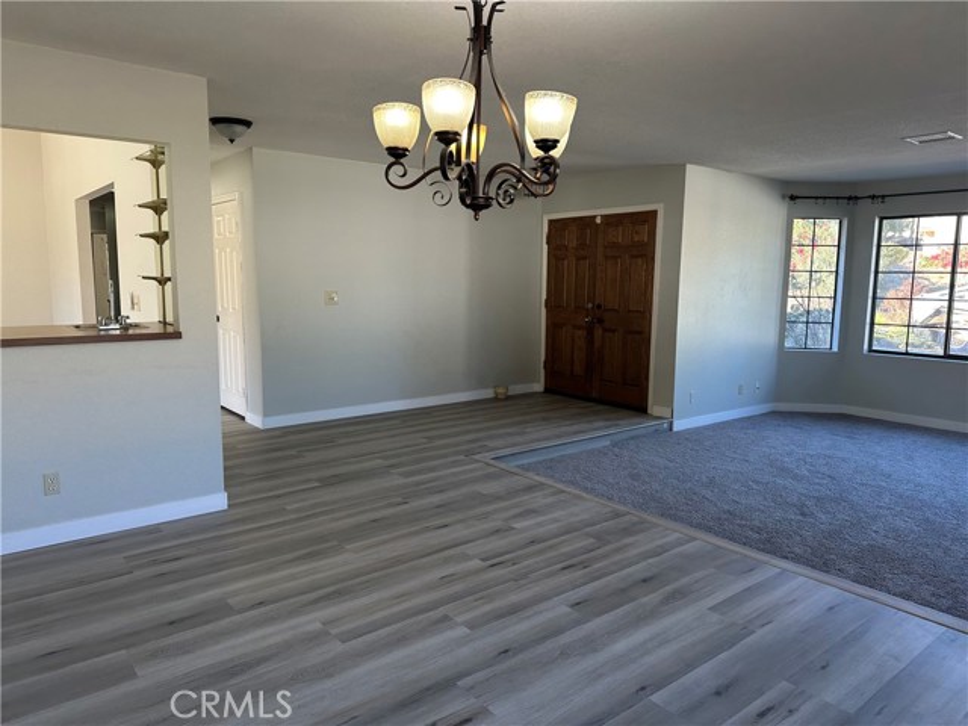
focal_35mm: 24
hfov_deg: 71.6
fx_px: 671
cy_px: 363
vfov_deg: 56.8
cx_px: 484
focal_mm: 6.86
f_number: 1.78
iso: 100
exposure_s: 1/120
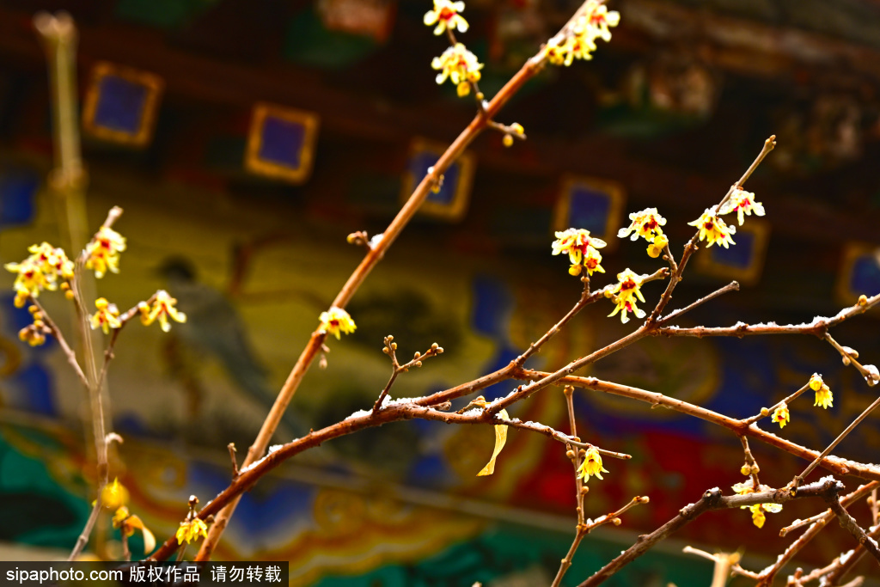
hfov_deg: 21.2
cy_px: 294
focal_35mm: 96
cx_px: 440
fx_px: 2347
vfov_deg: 14.3
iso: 250
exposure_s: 1/40
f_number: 6.3
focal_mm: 96
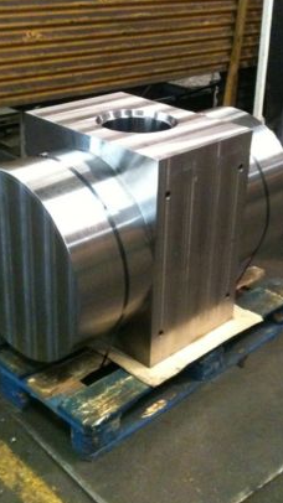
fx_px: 628
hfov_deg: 25.4
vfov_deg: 43.7
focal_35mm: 47
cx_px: 146
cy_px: 247
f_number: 2.8
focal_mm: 3.85
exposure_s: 1/11
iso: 640
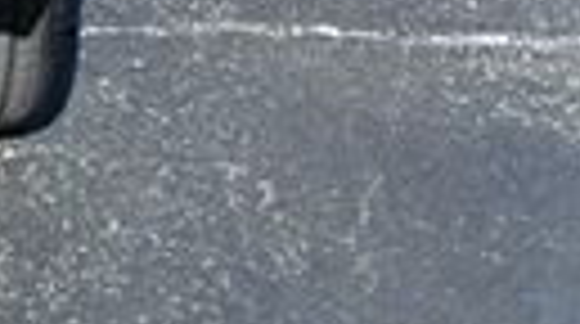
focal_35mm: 334
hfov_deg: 6.2
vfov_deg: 3.5
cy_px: -621
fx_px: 5127
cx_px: -850
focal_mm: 32
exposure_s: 1/250
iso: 140
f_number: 8
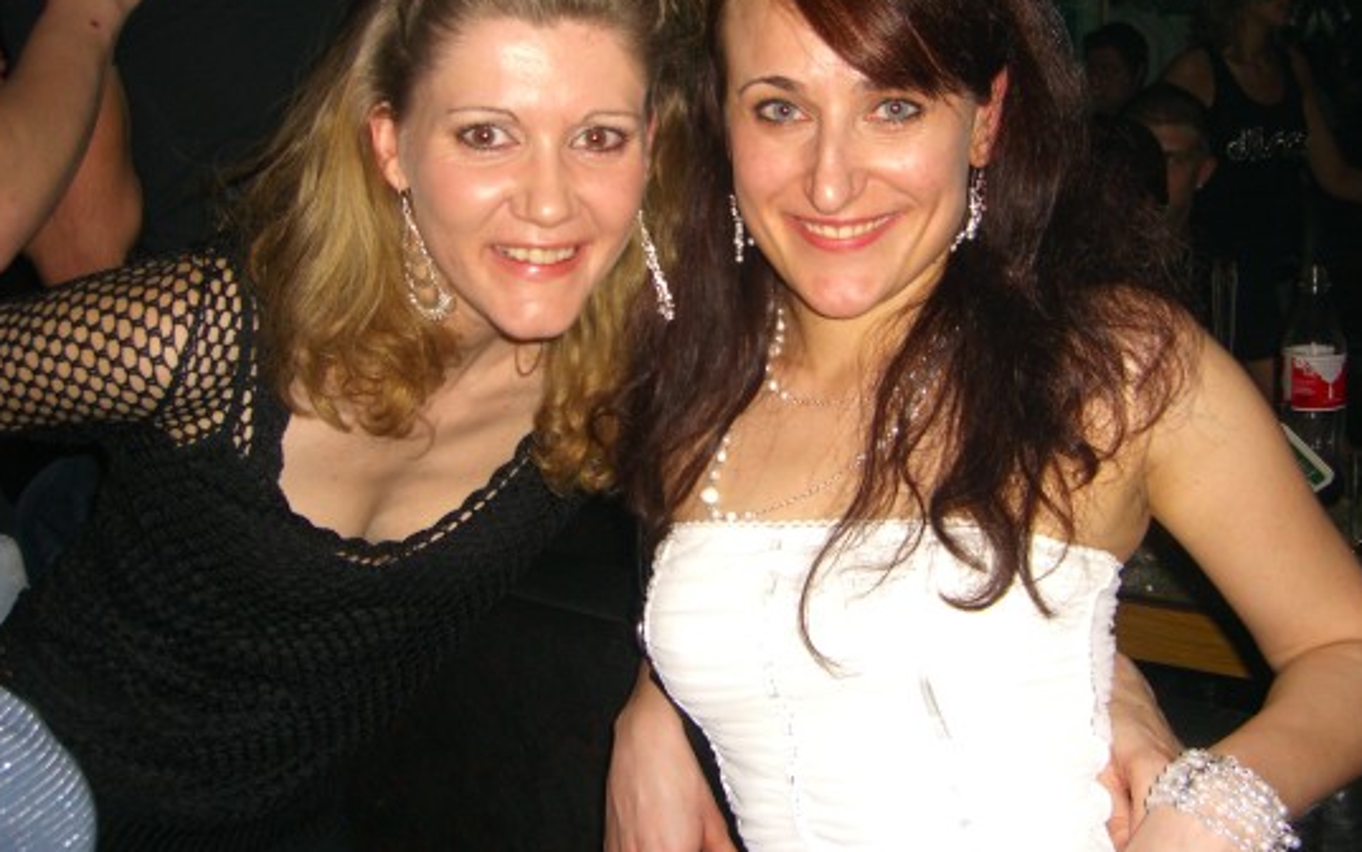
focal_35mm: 45
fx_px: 1671
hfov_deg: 44.3
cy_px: 332
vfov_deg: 28.5
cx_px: 733
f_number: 2.8
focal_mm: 7.9
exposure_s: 1/60
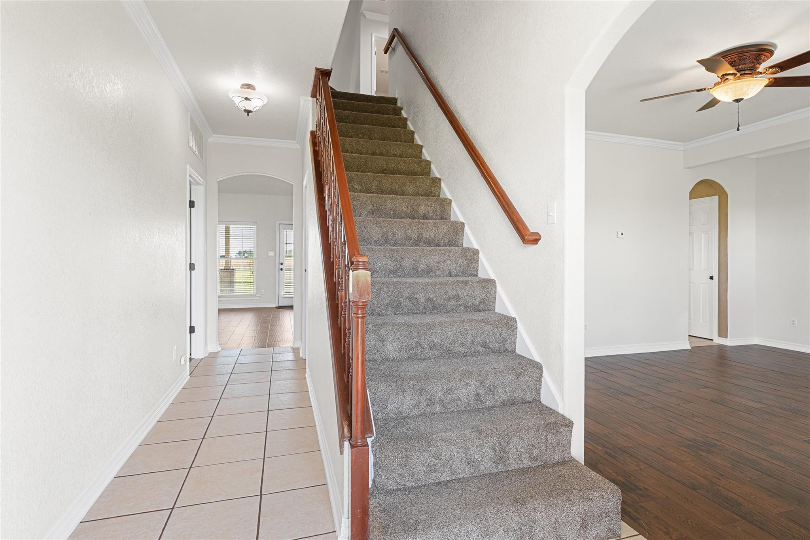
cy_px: 270
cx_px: 405
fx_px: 405
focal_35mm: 18
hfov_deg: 90.0
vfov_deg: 67.4
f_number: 8
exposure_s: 1/4
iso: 500
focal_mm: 18
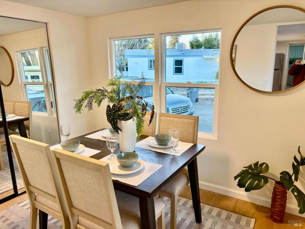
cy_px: 114
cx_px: 152
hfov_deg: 67.3
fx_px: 229
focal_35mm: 26
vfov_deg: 53.1
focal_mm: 5.96
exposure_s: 1/60
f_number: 1.6
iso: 64
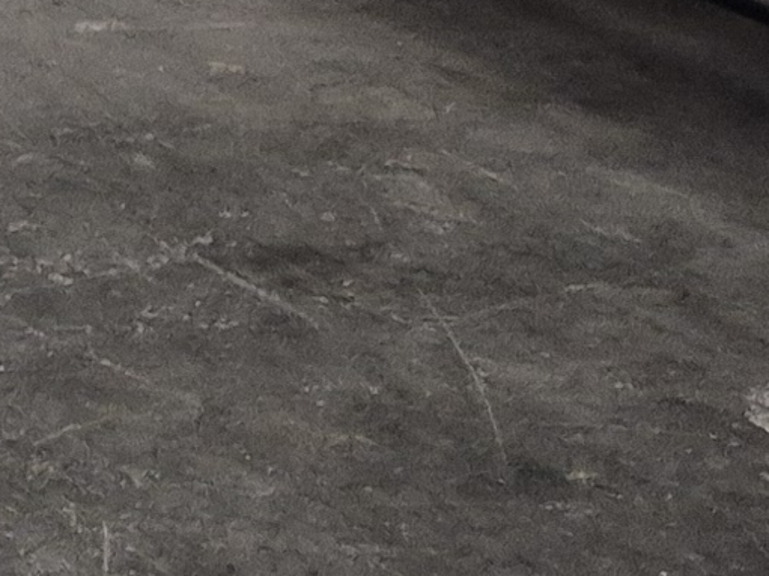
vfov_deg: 8.2
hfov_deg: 7.9
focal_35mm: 180
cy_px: 600
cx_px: -2140
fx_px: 3998
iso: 320
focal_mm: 5.4
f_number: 1.8
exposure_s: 1/120
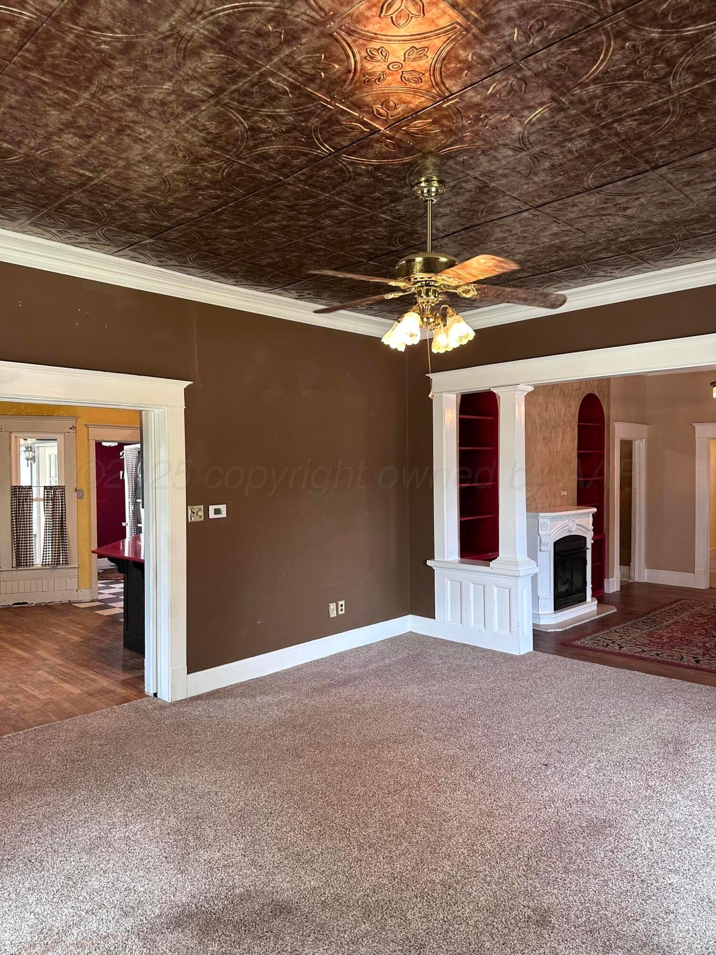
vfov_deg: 71.6
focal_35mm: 24
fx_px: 662
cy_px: 478
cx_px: 358
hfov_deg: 56.8
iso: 200
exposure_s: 1/60
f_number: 1.78
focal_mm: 6.86
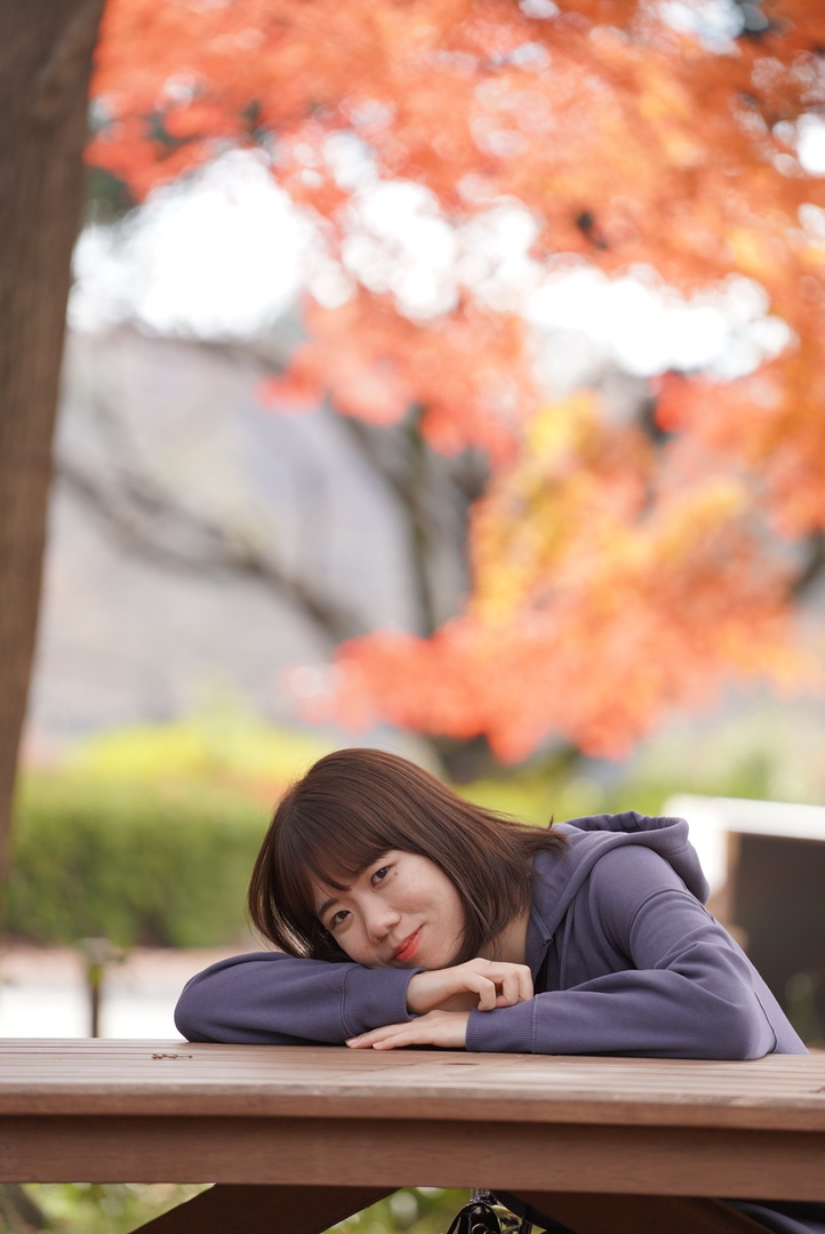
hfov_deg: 6.9
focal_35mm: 200
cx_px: 412
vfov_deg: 10.3
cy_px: 617
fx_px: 6861
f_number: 4
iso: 250
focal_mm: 200
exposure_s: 1/250
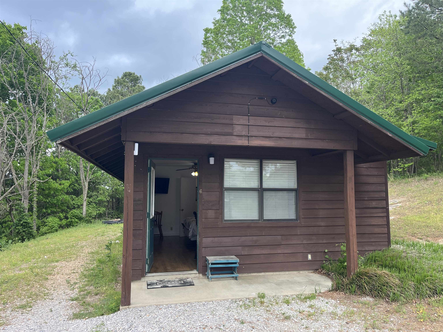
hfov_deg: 67.3
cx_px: 222
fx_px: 333
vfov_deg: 53.1
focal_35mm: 26
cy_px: 166
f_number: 1.6
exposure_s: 1/478
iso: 50
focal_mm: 5.1
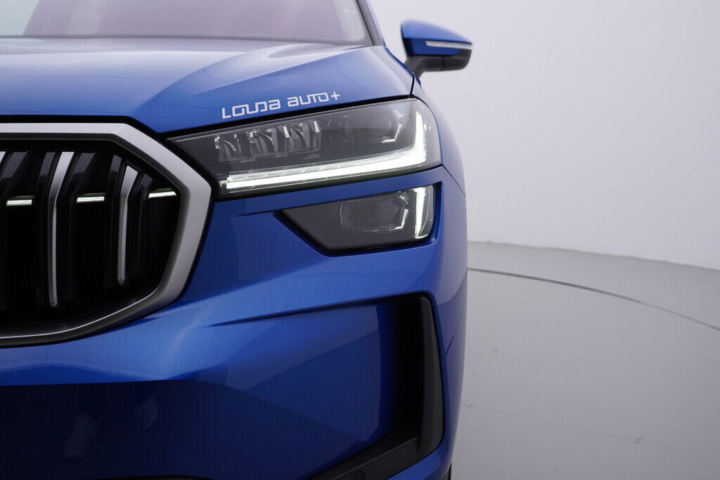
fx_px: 720
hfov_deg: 53.1
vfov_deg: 36.9
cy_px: 240
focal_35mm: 36
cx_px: 360
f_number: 4.5
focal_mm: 24
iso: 125
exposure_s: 1/100
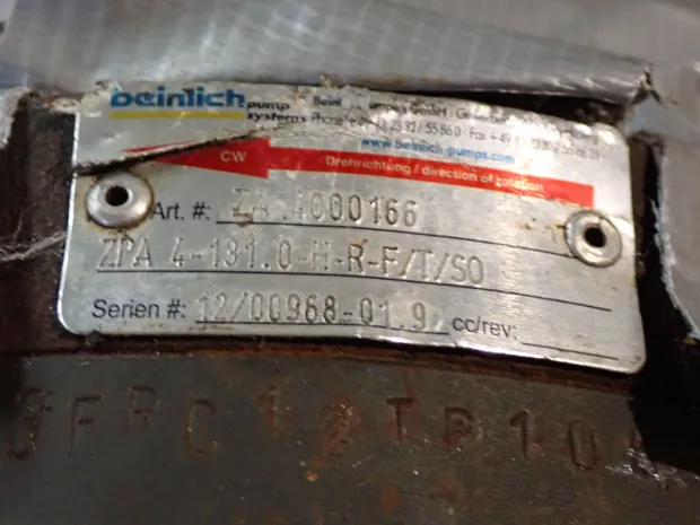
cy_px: 262
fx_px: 1355
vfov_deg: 21.9
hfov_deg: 29.0
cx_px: 350
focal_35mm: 67
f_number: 3.8
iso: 800
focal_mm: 11.88
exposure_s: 1/25
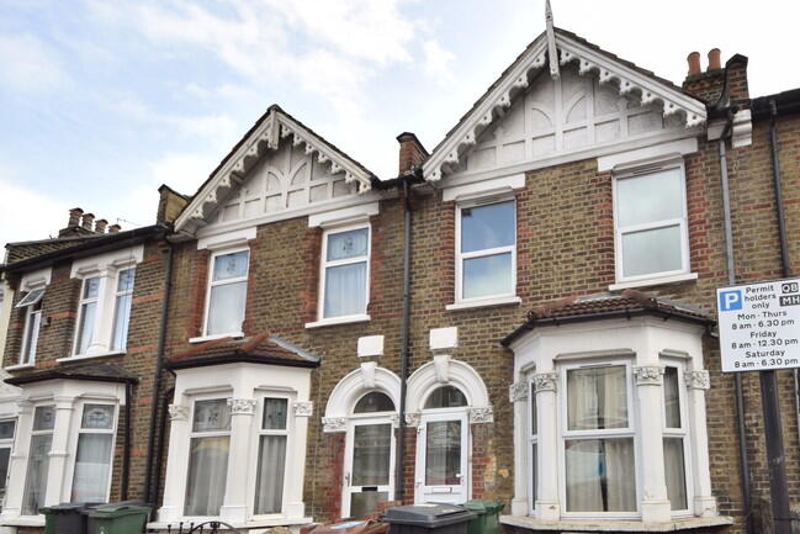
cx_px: 572
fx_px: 684
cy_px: 404
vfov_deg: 41.3
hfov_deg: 58.3
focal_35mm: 31
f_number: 10
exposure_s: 1/200
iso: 100
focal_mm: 13
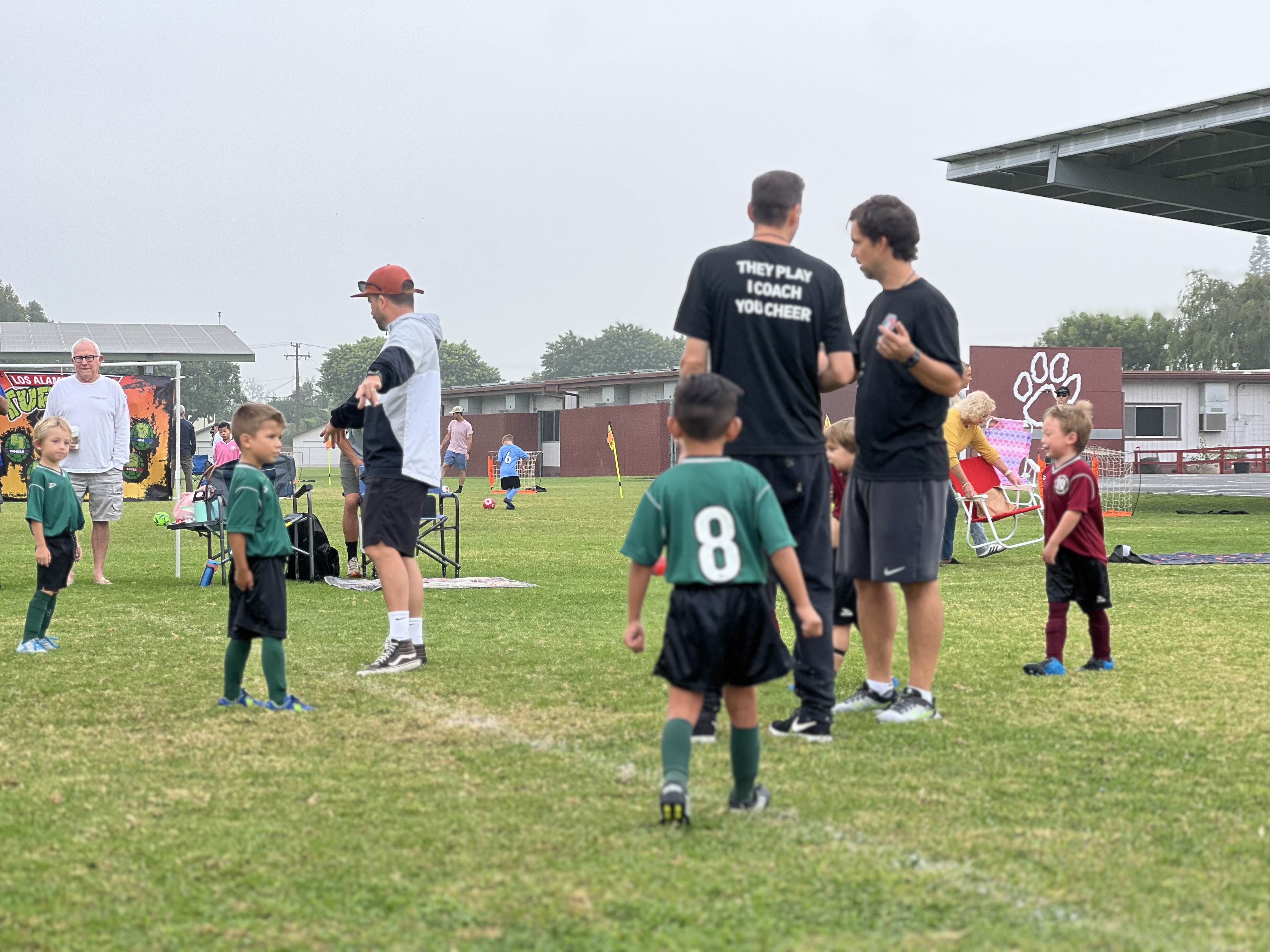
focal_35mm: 77
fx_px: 2825
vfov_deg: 19.1
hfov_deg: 25.3
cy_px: 476
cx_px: 635
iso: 25
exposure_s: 1/161
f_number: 2.8
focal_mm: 9
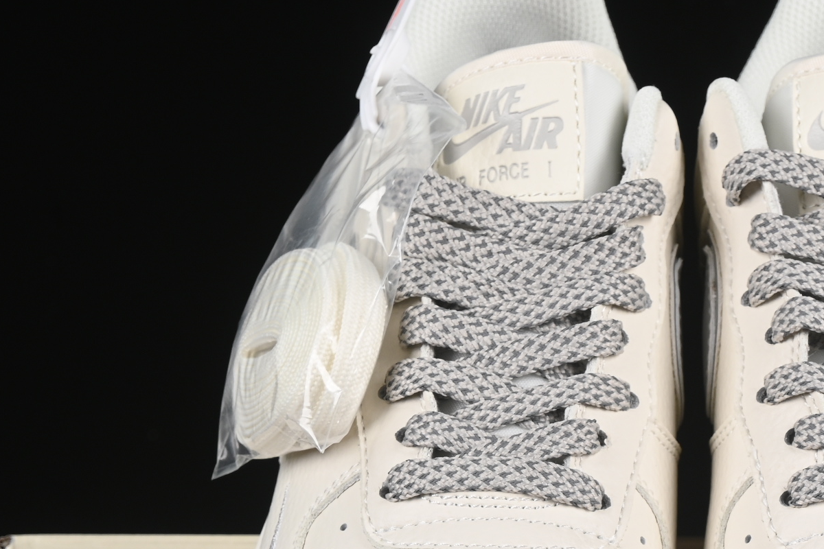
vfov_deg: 7.8
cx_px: 674
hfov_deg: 11.8
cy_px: 569
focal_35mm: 174
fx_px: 3982
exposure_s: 1/80
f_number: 8
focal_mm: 50
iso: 160
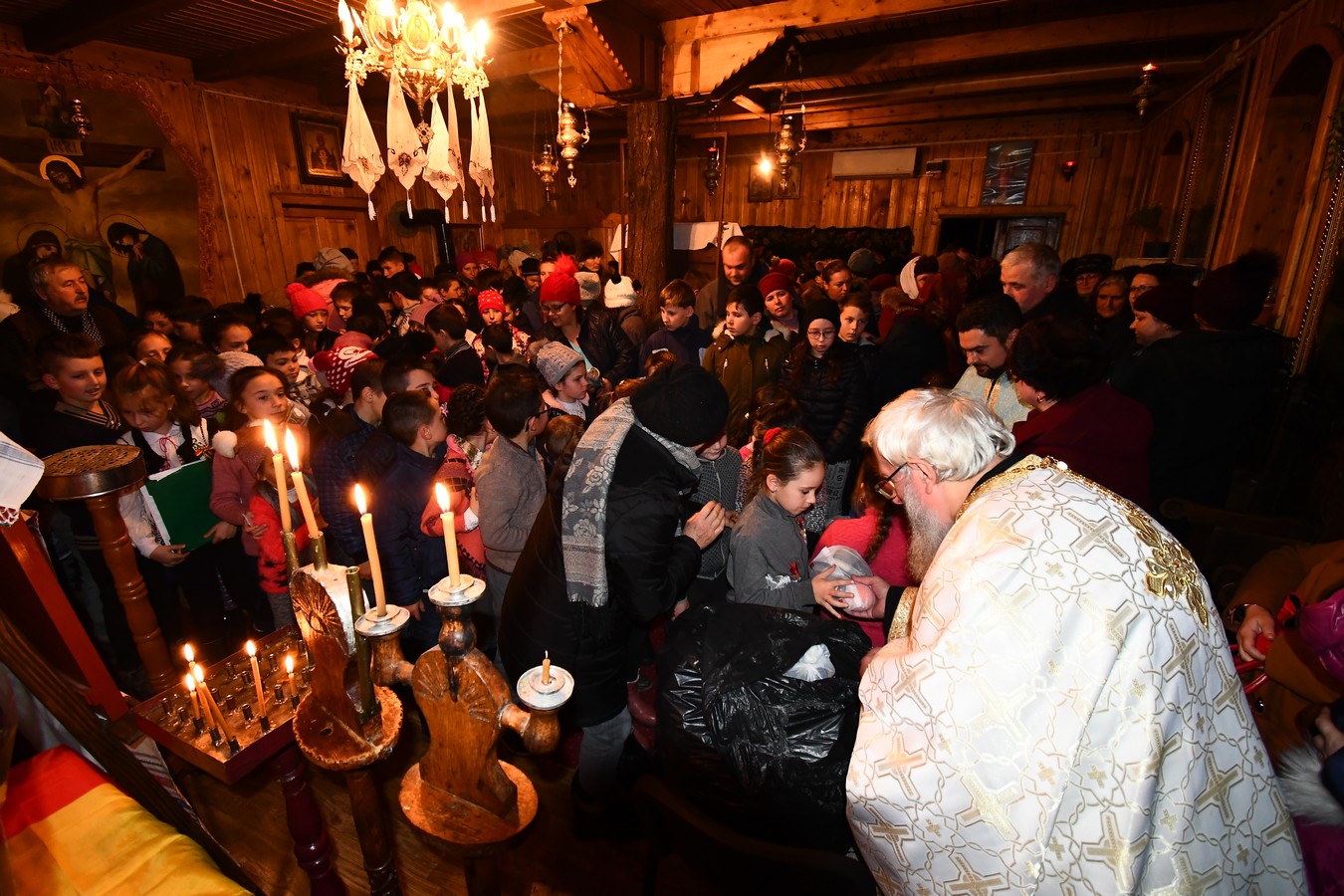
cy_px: 448
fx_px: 560
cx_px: 672
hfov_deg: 100.4
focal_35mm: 15
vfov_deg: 77.3
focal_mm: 10
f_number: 4.5
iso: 2000
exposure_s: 1/30
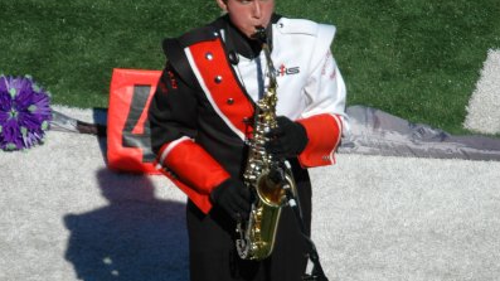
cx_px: 250
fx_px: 12591
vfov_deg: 1.3
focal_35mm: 950
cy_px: 204
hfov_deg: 2.3
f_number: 5.6
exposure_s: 1/1250
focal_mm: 400
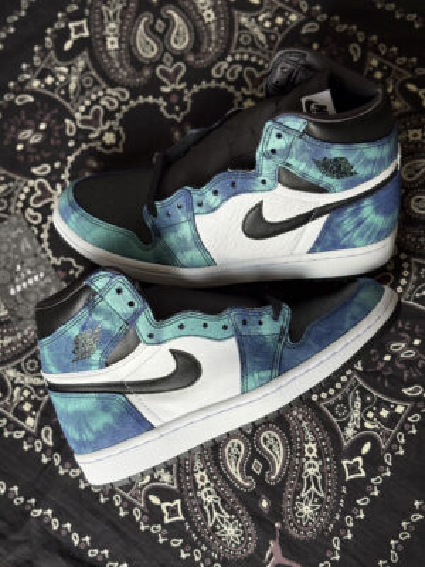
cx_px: 212
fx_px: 851
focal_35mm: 52
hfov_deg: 28.0
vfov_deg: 36.8
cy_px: 284
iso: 50
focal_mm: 5.96
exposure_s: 1/89
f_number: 1.6
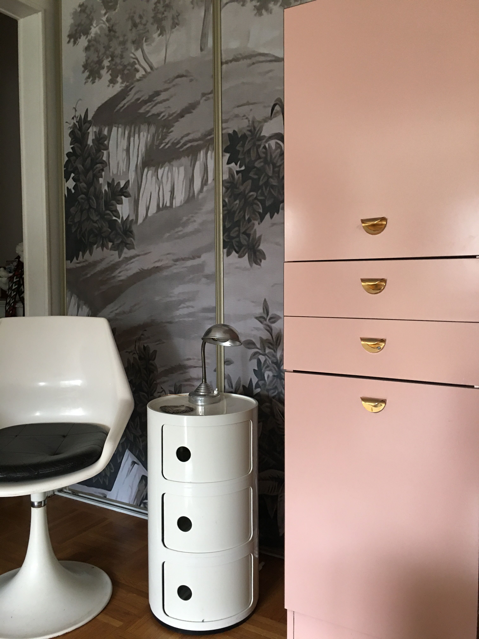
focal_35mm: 29
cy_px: 320
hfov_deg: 48.2
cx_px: 240
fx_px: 535
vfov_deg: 61.7
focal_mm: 4.15
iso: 80
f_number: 2.2
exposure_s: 1/17
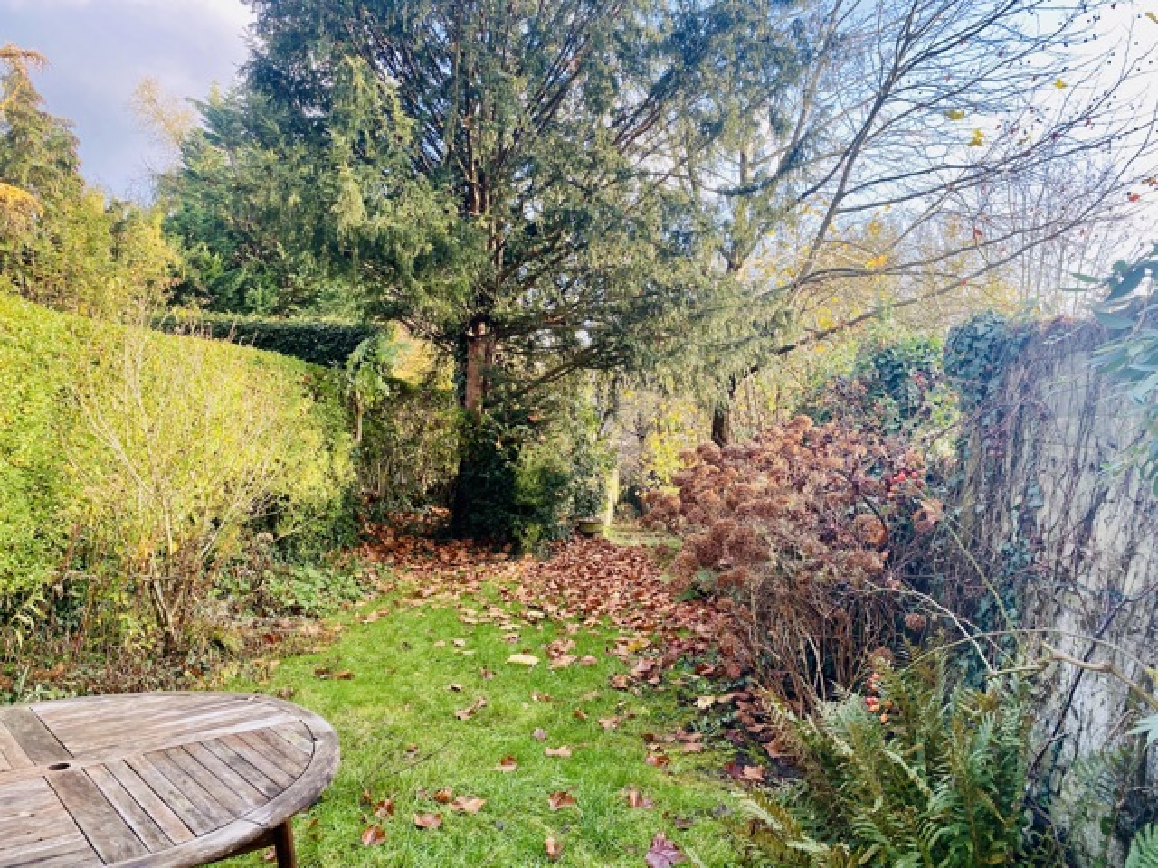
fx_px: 870
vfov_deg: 53.1
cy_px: 434
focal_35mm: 26
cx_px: 579
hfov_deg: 67.3
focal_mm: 4.25
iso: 32
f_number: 1.8
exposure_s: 1/195
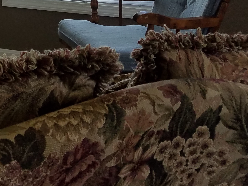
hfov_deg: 21.9
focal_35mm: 78
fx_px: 559
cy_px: -57
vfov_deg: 17.7
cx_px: -93
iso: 64
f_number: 1.7
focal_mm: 4.2
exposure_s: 1/100
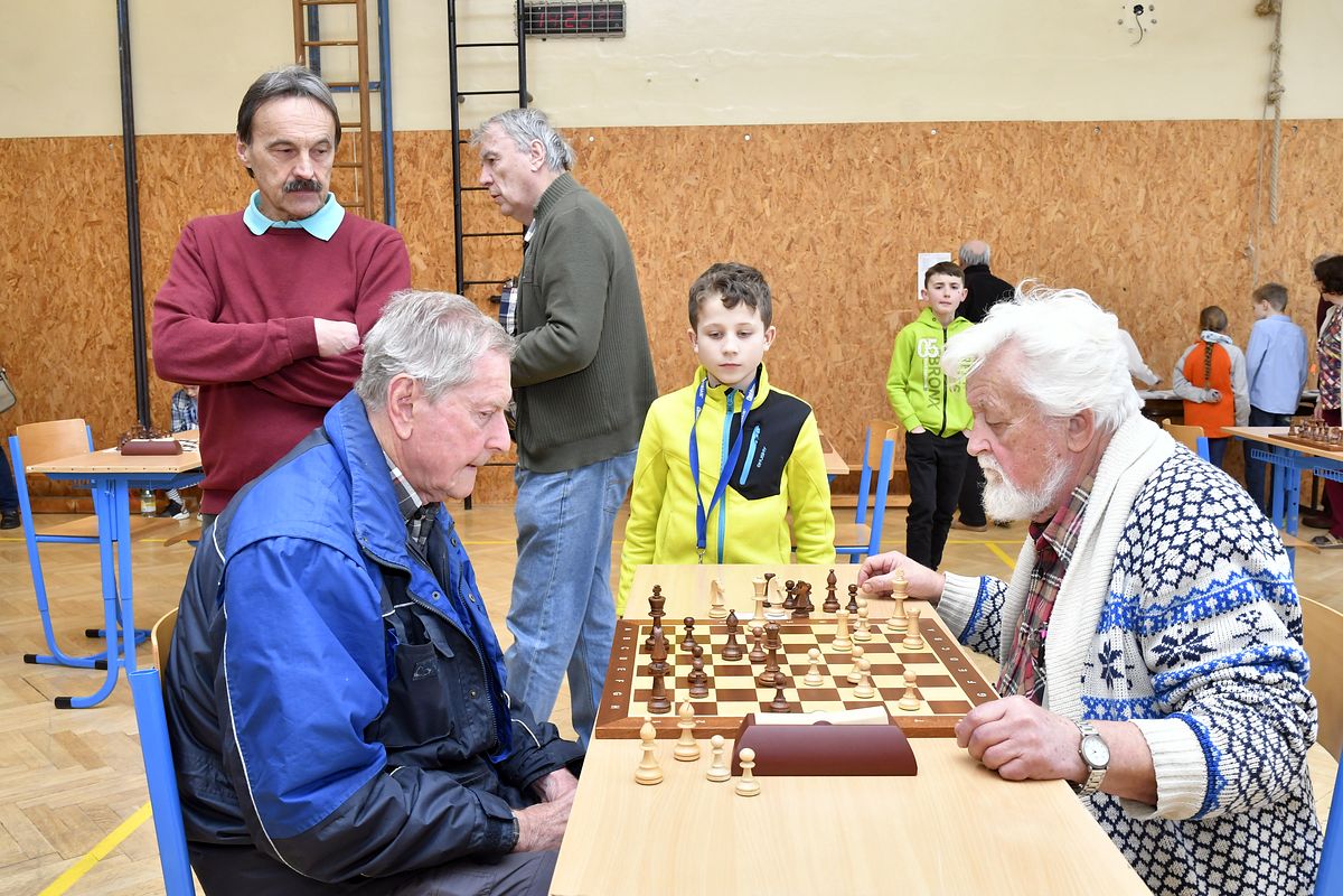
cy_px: 448
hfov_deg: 57.2
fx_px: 1231
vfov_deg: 40.0
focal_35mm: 33
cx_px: 672
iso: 1250
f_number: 6.3
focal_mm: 22
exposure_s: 1/160
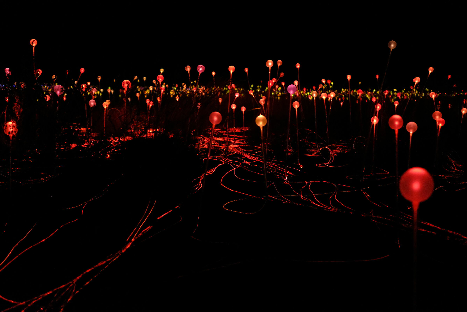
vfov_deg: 32.6
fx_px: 532
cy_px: 156
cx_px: 234
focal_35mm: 41
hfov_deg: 47.4
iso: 6400
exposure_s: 1/8
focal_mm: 27
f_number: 2.8
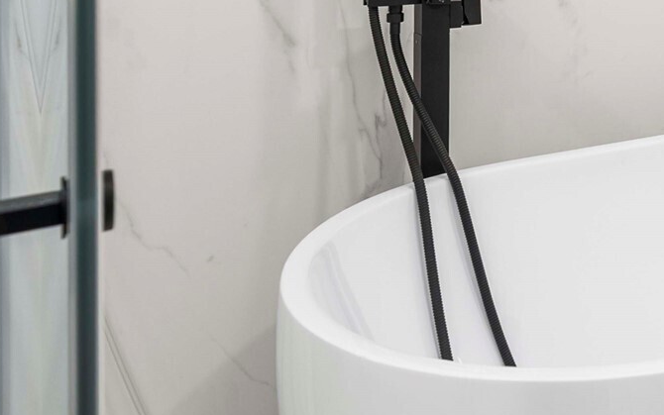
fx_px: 887
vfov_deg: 24.2
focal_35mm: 49
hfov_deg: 34.1
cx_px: 772
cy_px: -65
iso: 100
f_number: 7.1
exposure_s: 1/60
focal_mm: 19
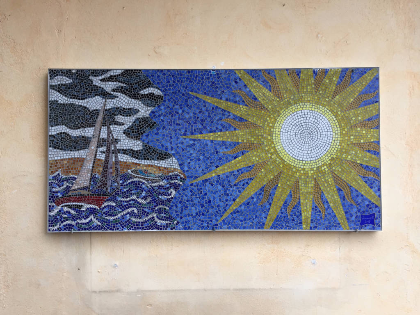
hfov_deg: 61.7
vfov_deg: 48.2
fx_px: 352
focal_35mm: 29
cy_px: 158
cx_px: 210
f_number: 2.2
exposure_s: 1/100
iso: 40
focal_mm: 4.15
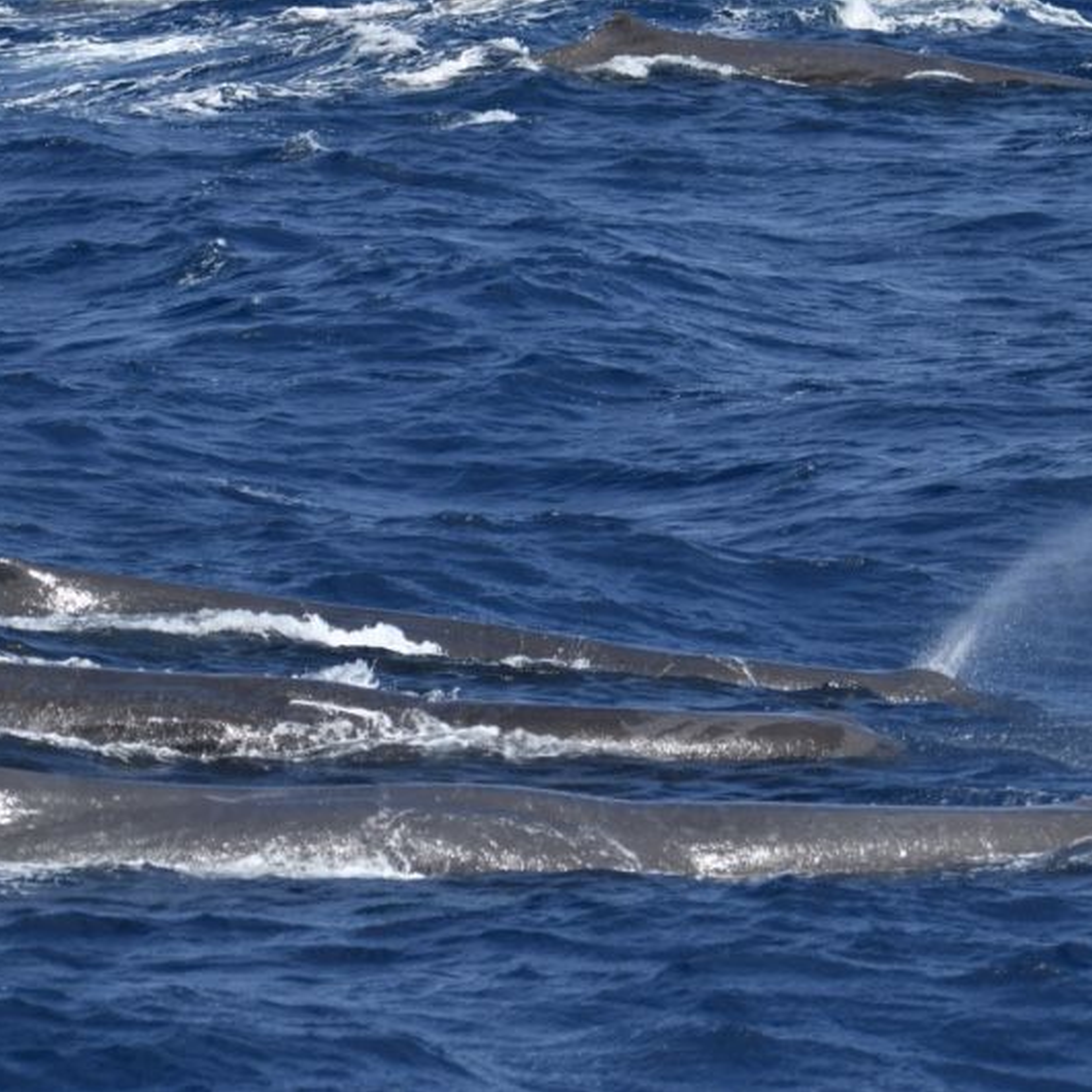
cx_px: 383
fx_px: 10065
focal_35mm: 282
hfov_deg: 6.2
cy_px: 547
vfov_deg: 6.2
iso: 800
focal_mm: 220
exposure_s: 1/8000
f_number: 5.6
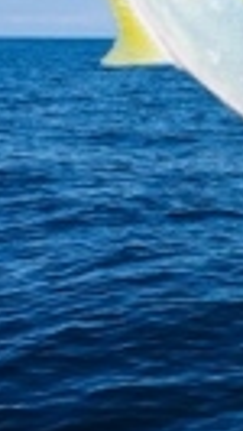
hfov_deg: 12.3
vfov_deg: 21.6
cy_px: -3
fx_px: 1086
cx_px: 337
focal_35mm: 95
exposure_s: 1/1832
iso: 25
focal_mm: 4.15
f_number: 2.2
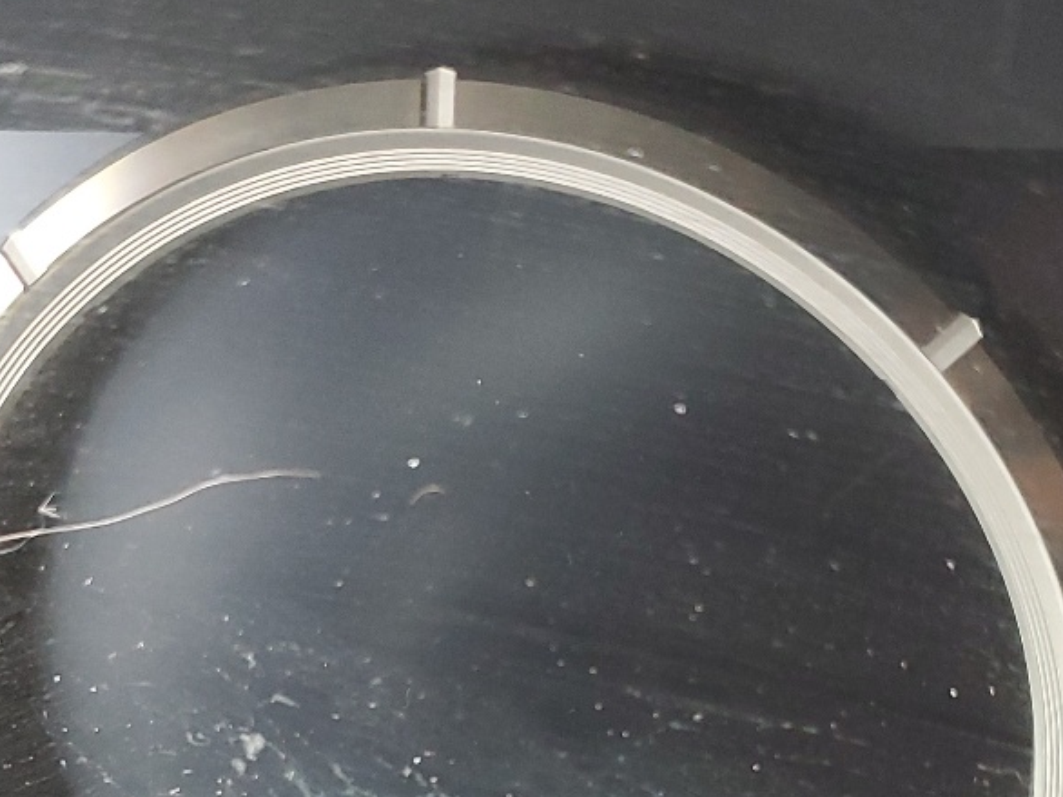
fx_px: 2179
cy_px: 812
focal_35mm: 71
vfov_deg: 20.0
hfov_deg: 27.3
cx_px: 410
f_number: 1.5
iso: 248
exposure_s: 1/60.2
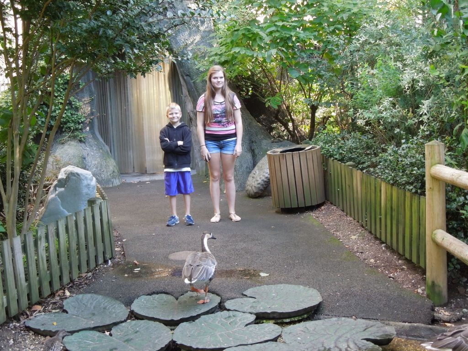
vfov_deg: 30.3
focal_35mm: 48
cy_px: 176
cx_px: 234
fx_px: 649
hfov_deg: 39.7
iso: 400
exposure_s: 1/50
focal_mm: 8.7
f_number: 4
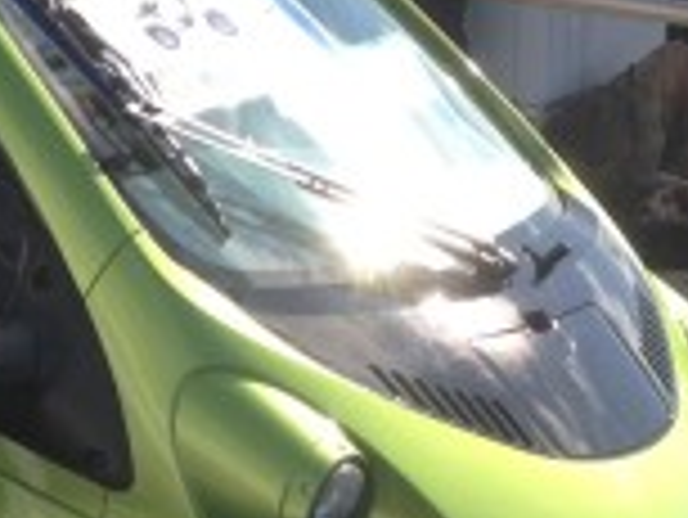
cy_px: 414
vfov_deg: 11.5
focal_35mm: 129
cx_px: -121
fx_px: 2566
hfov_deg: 14.8
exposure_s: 1/1550
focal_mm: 4.12
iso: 50
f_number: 2.4
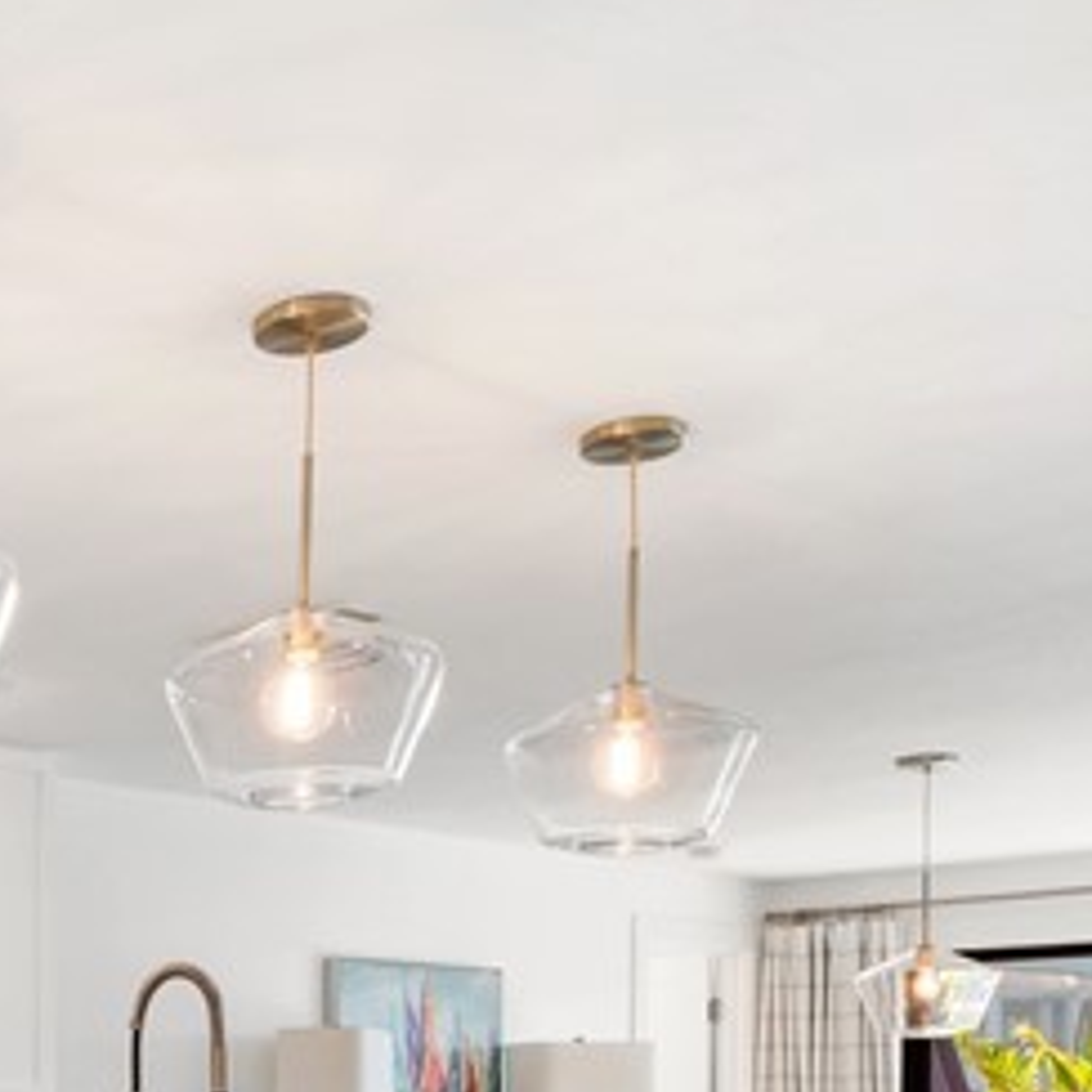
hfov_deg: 28.1
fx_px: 1856
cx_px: -264
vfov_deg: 29.8
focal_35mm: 52
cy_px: 1173
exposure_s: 1/4
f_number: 7.1
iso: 200
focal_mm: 7
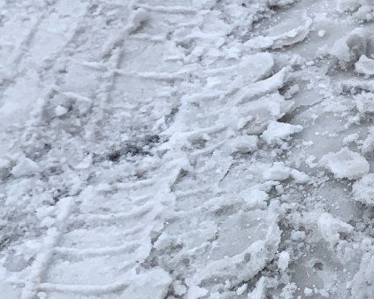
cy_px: 65
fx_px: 1062
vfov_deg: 15.9
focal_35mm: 96
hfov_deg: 17.3
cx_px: 614
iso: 25
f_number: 1.8
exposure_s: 1/455
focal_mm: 4.25
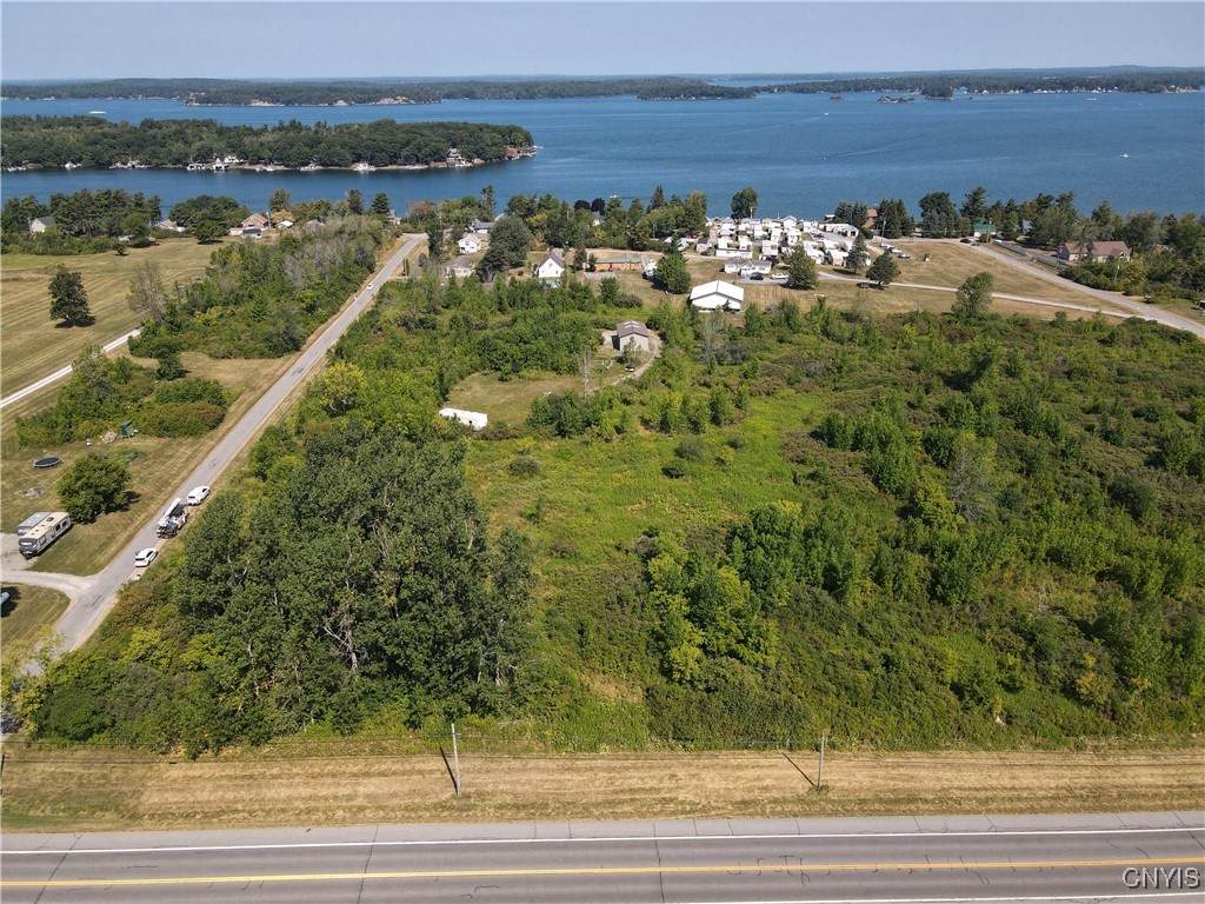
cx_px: 602
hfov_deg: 71.6
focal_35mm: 24
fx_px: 835
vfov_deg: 56.8
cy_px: 452
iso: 100
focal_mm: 4.5
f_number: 2.8
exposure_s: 1/640
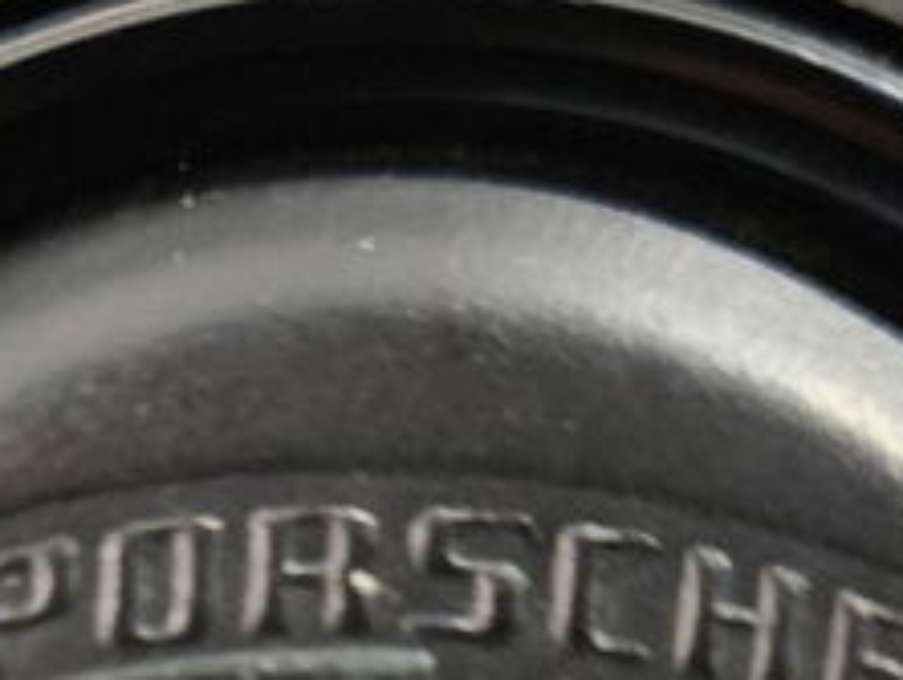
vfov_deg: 12.9
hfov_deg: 18.3
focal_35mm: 106
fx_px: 2768
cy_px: 1152
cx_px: 146
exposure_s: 1/15
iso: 1600
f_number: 1.8
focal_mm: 5.4
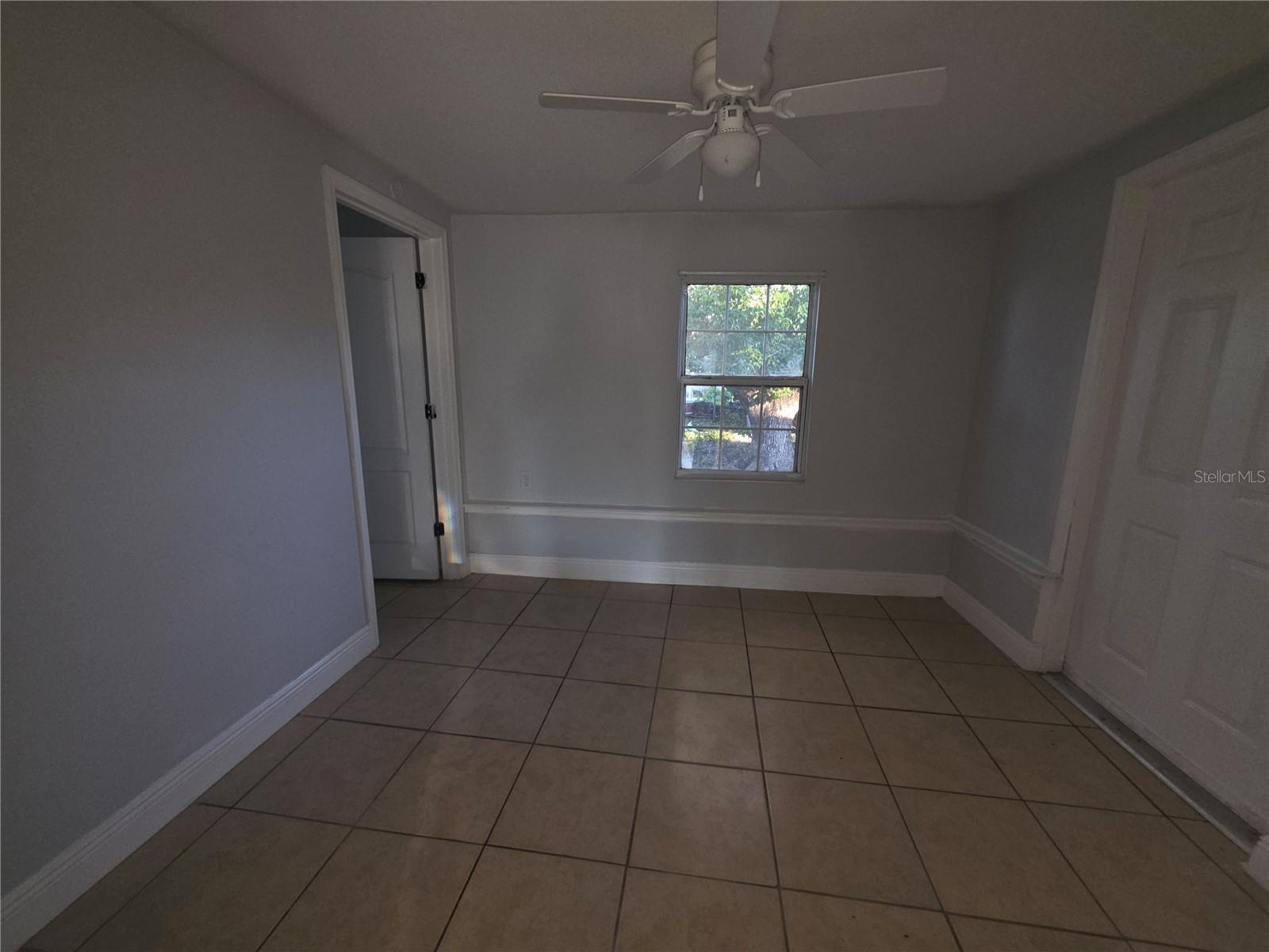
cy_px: 476
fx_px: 477
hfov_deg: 106.2
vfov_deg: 89.9
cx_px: 634
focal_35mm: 13
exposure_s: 1/60
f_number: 1.9
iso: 125
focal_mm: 2.2
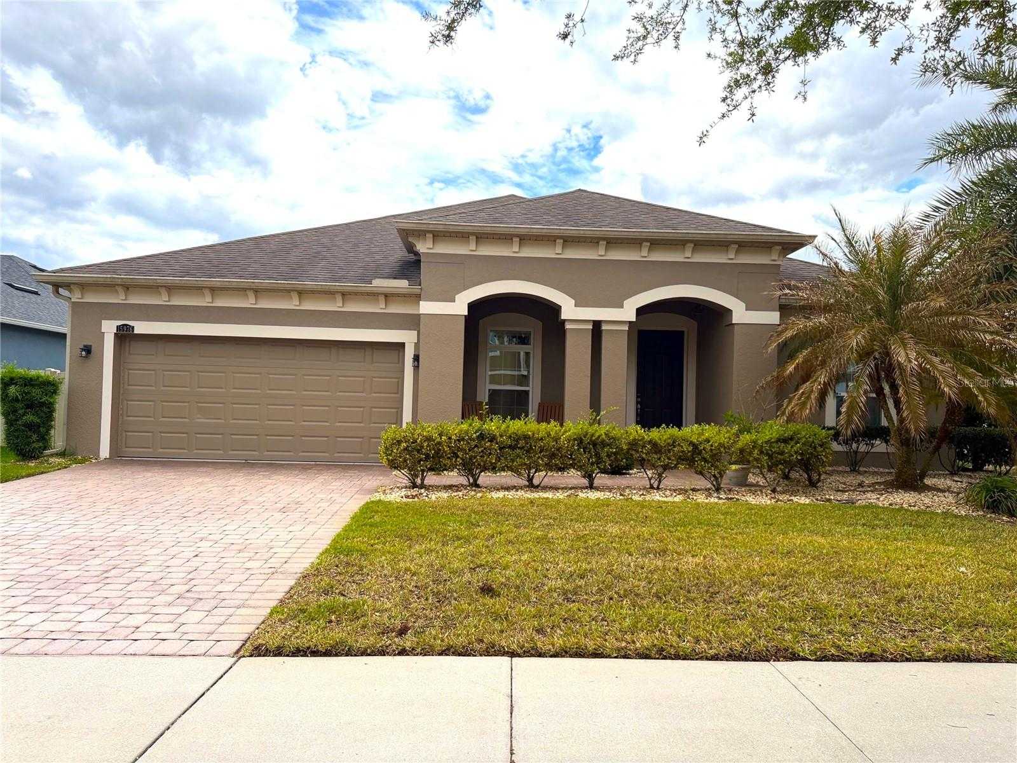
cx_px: 508
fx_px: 705
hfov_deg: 71.6
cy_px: 382
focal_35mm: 24
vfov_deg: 56.8
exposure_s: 1/4167
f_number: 1.78
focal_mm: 6.76
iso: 125
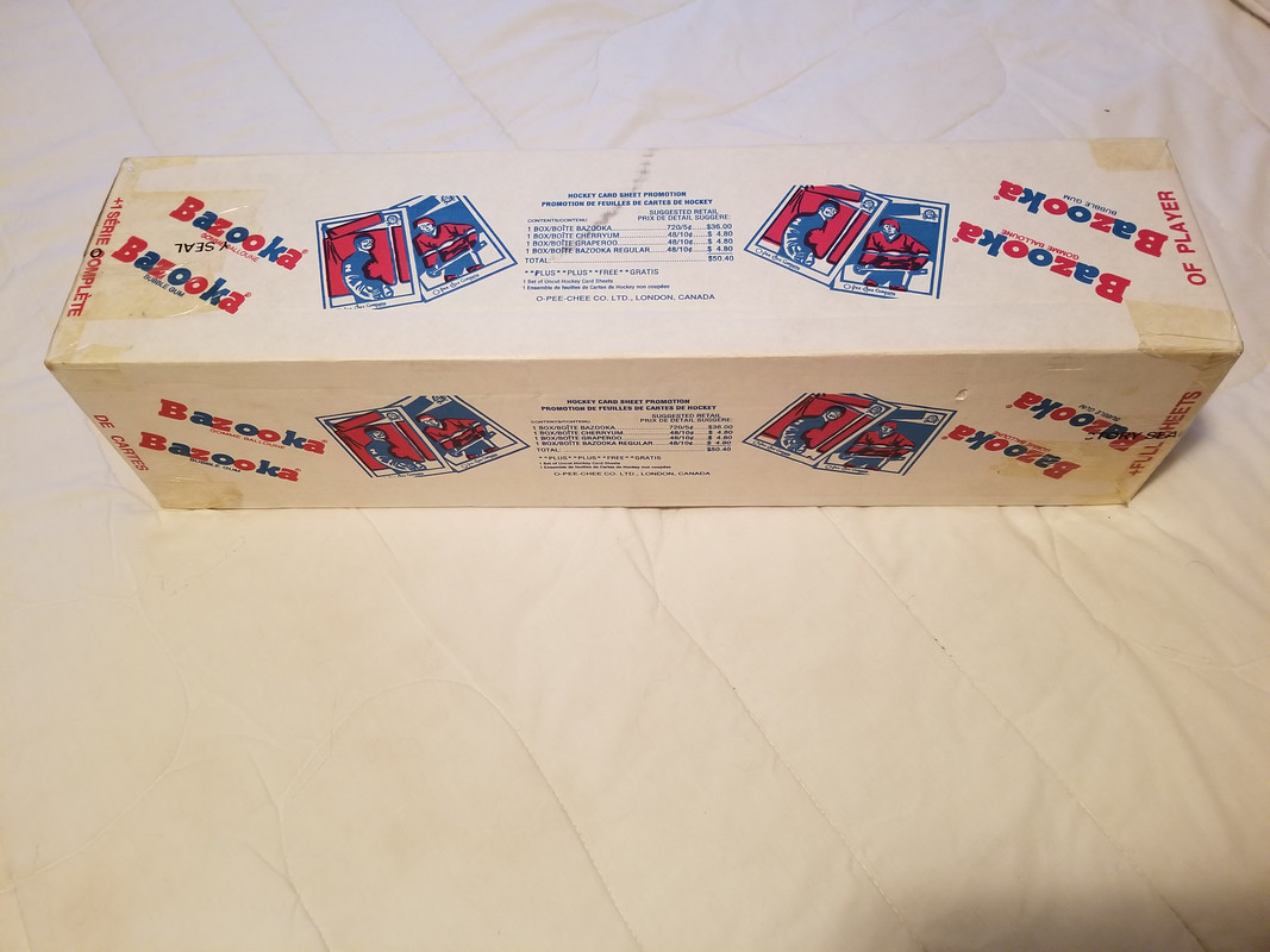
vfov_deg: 53.1
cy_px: 476
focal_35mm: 26
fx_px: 954
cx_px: 635
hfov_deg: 67.3
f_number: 1.7
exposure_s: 1/17
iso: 250
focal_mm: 4.25
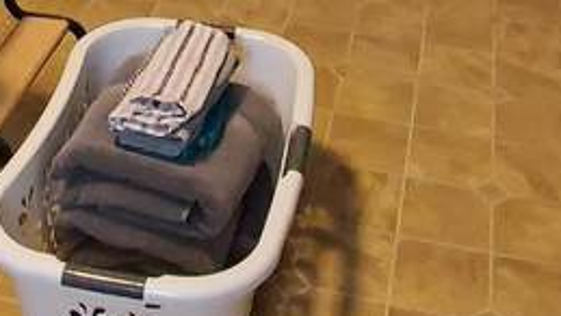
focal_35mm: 70
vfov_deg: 13.3
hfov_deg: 30.0
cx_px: 195
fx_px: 1042
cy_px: -416
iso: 500
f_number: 2.2
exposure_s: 1/60
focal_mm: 1.8
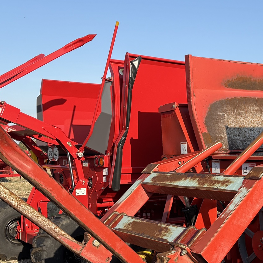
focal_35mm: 55
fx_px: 473
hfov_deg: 29.5
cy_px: 204
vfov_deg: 30.4
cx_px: 247
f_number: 1.6
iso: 50
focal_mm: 5.96
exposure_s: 1/1751
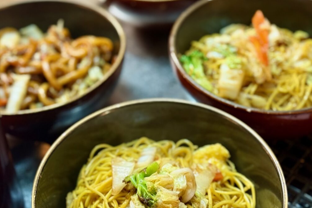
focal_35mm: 51
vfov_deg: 26.5
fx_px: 442
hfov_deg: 38.9
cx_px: 154
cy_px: 119
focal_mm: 6.76
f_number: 1.78
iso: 250
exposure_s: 1/33
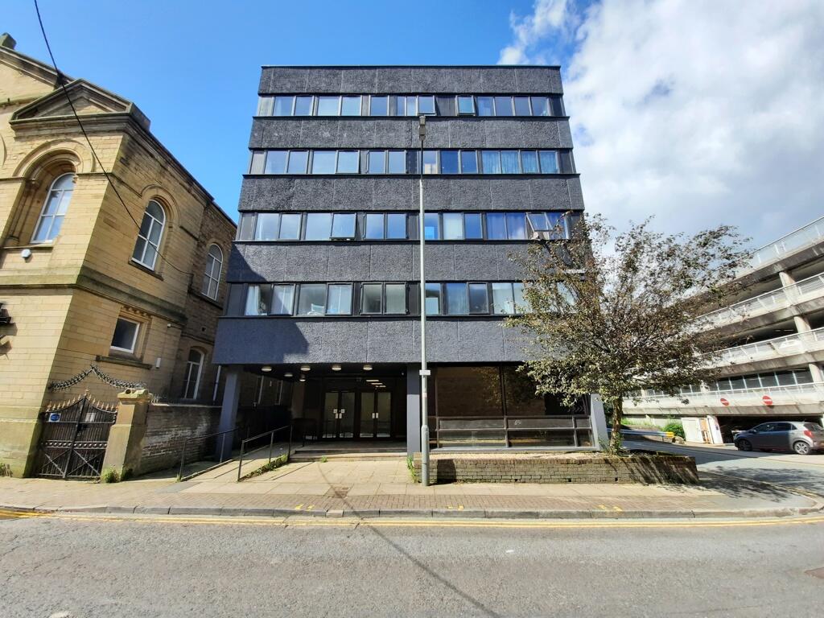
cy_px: 309
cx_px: 412
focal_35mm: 13
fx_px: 309
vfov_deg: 89.9
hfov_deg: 106.2
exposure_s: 1/932
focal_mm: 1.74
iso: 40
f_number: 2.2
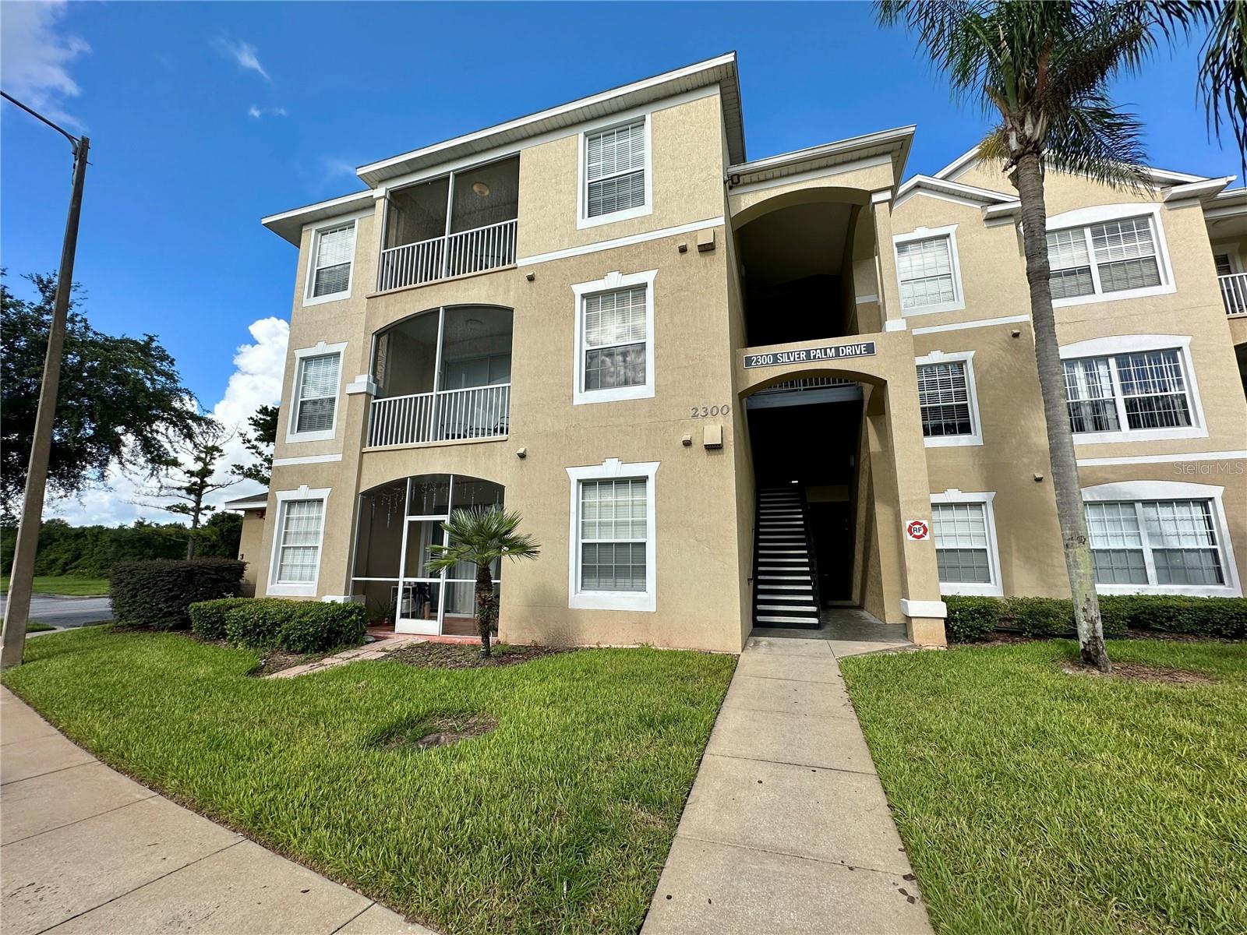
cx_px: 624
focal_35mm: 14
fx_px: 504
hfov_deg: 102.1
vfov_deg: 85.7
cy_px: 468
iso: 50
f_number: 2.2
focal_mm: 2.22
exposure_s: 1/1233
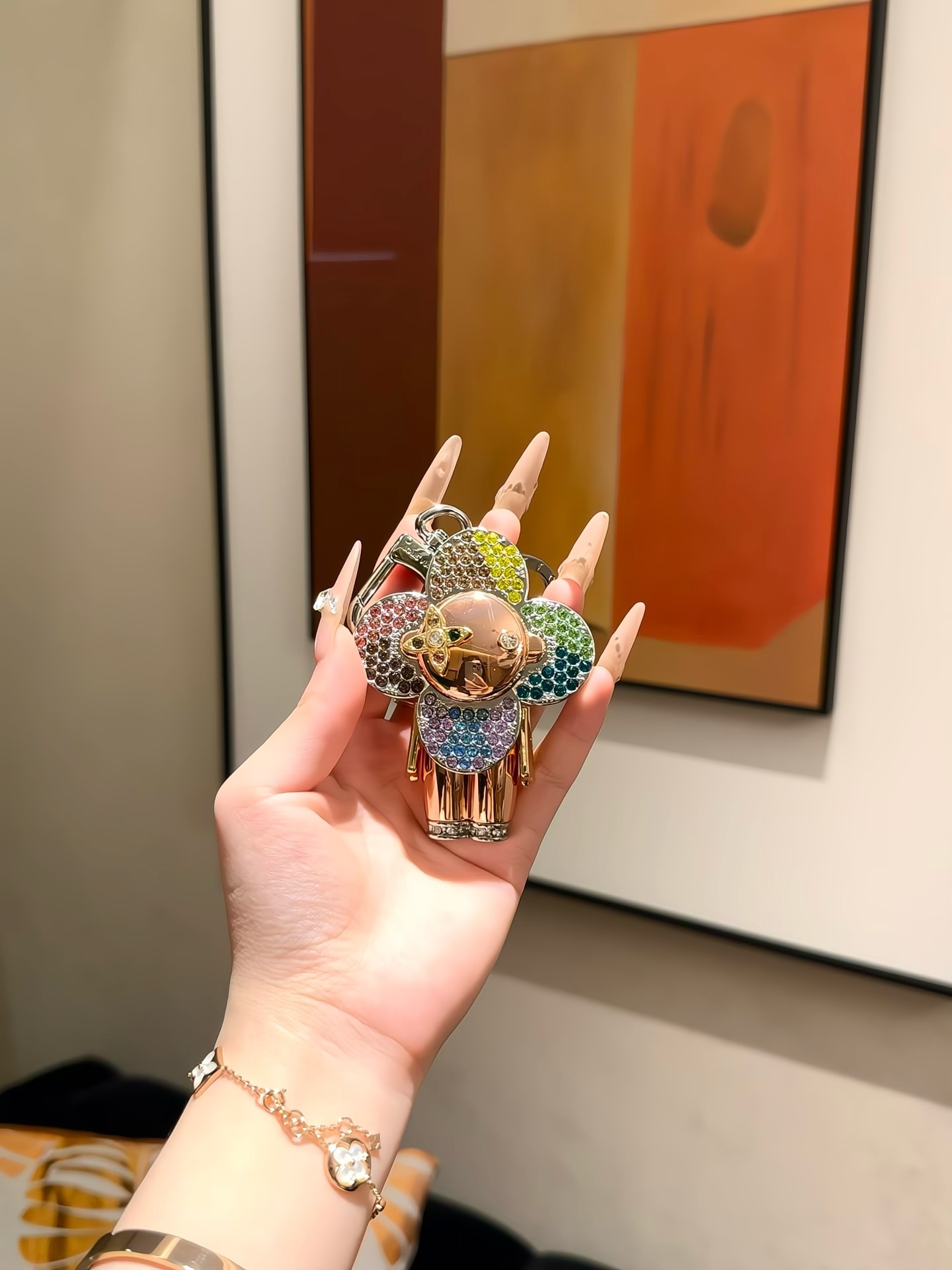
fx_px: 953
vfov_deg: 67.3
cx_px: 476
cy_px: 635
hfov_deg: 53.1
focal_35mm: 26
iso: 125
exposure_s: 1/60
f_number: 1.5
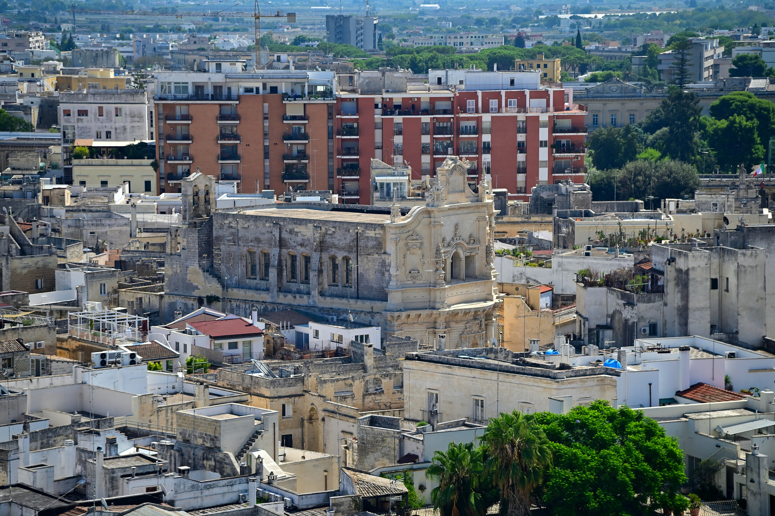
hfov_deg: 17.1
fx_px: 2582
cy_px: 258
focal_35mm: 120
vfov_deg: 11.4
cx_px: 388
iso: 200
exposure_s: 1/1000
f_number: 4
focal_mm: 120
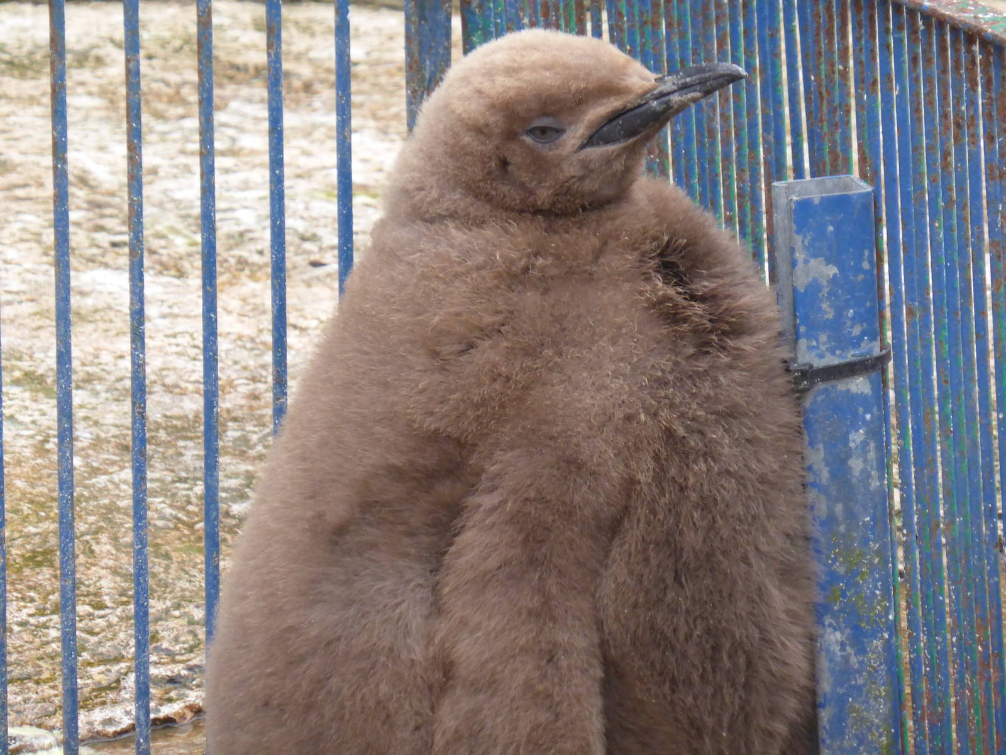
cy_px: 378
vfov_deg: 4.3
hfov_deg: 5.8
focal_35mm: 344
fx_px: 9997
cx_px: 503
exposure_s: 1/60
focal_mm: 55.7
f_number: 5.9
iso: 400
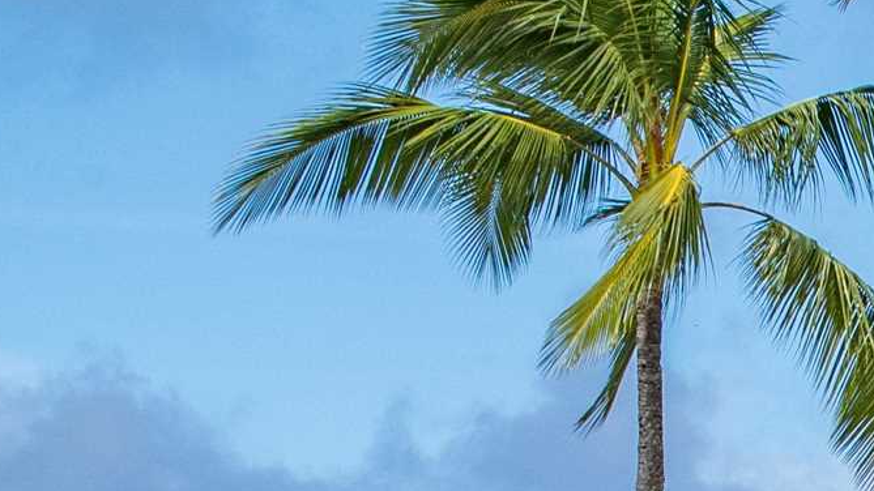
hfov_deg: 6.1
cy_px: 1184
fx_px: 8110
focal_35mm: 350
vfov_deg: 3.4
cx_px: 1546
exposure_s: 1/500
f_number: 8
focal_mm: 35
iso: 400
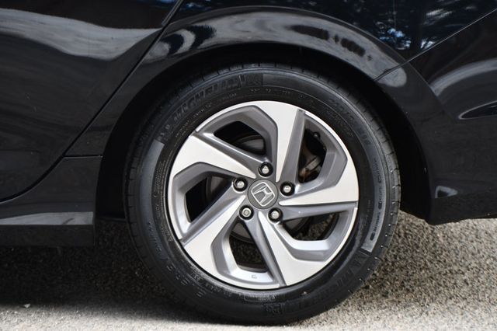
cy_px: 166
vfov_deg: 8.7
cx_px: 248
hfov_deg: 13.1
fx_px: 2166
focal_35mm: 157
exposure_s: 1/250
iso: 360
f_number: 5.6
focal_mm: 105
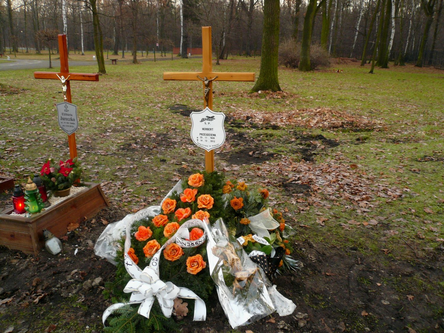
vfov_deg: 49.7
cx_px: 222
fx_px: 359
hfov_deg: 63.4
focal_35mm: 28
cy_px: 166
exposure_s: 1/30
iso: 100
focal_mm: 4.6
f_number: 2.8
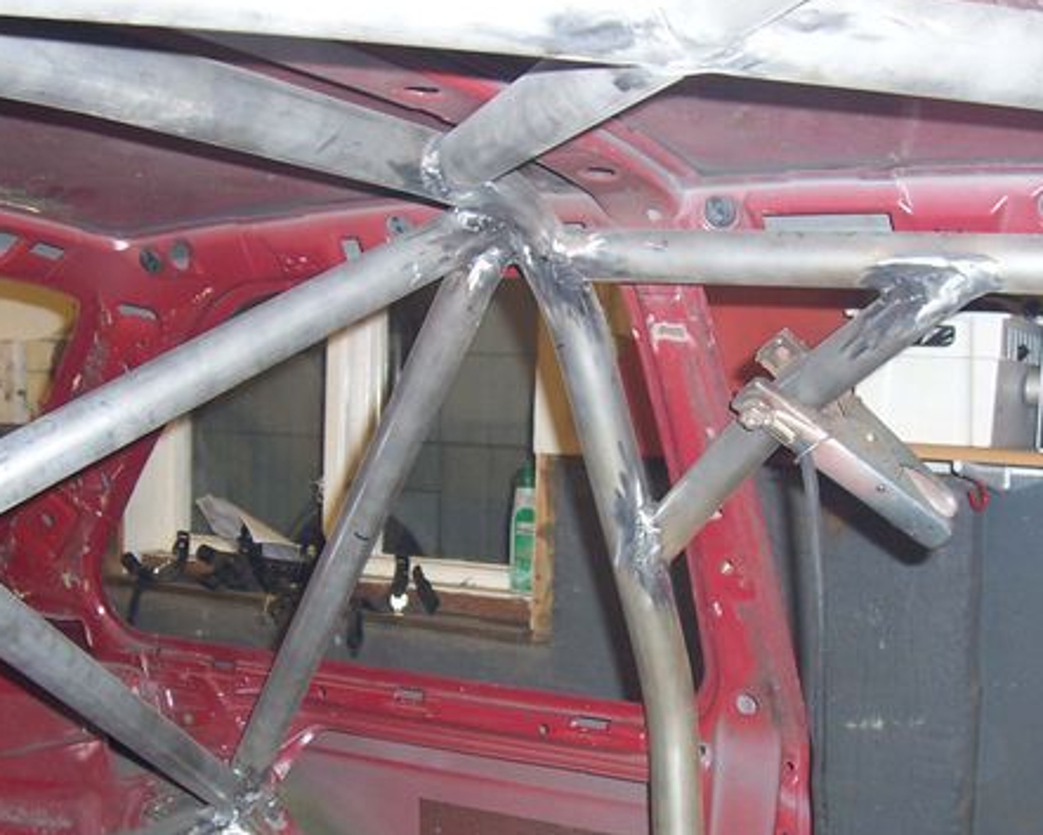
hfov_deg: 38.7
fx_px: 1482
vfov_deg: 31.3
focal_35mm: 48
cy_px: 517
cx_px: 555
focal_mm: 5.6
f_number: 2.7
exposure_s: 1/60
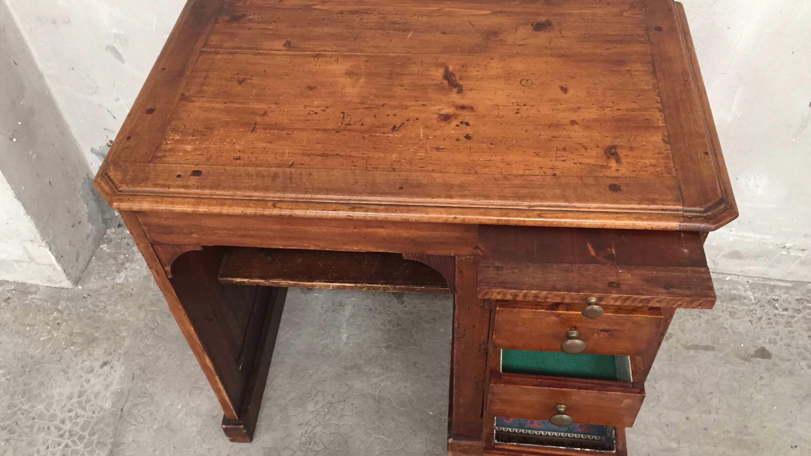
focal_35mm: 32
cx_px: 401
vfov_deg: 36.6
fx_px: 688
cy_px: 266
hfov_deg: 61.0
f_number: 2.2
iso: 250
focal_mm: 4.15
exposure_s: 1/33
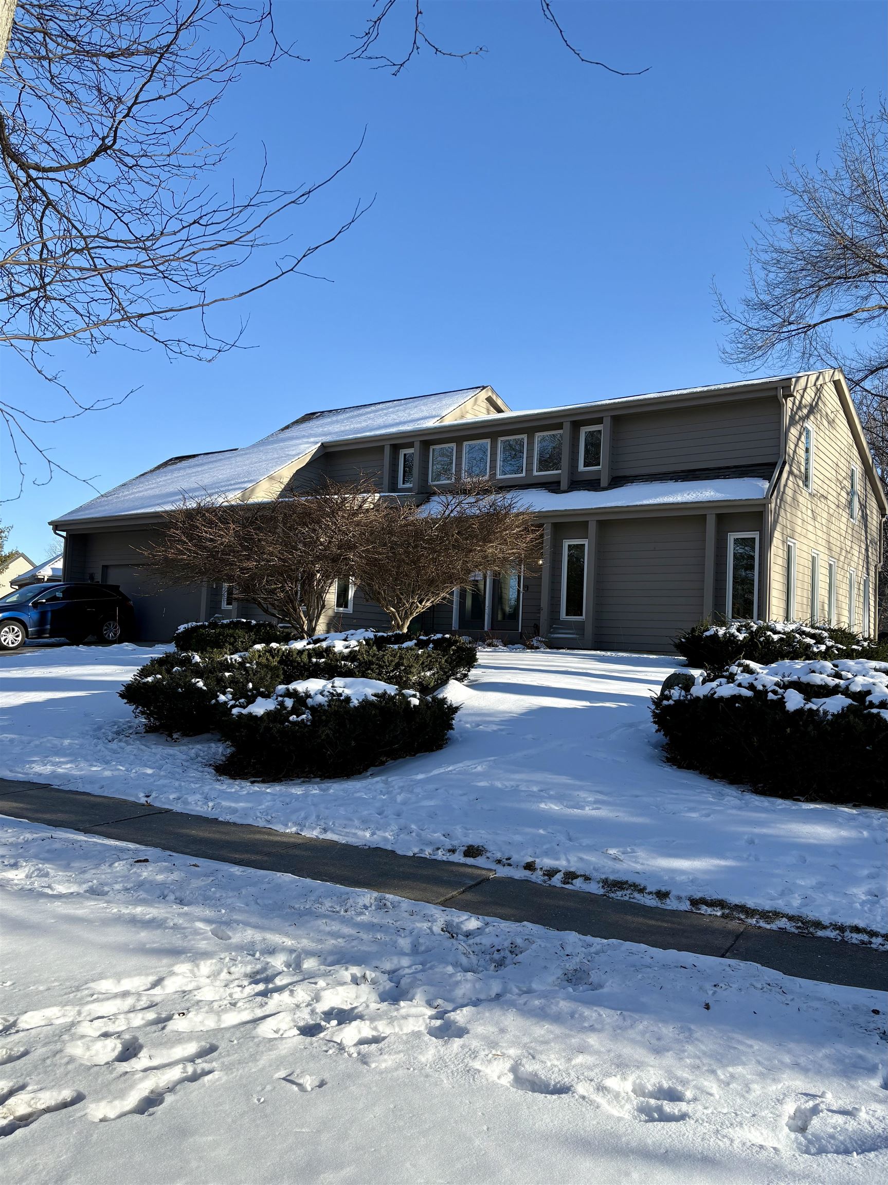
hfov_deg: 53.0
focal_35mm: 26
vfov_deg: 67.3
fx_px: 890
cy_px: 592
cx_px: 444
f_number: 1.6
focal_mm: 5.96
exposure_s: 1/2141
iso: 50
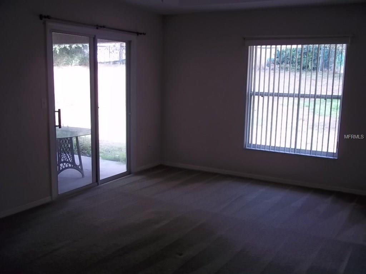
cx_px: 183
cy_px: 137
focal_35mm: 36
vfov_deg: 39.7
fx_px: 381
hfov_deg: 51.4
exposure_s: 1/40
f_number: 3.1
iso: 80
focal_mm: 6.5
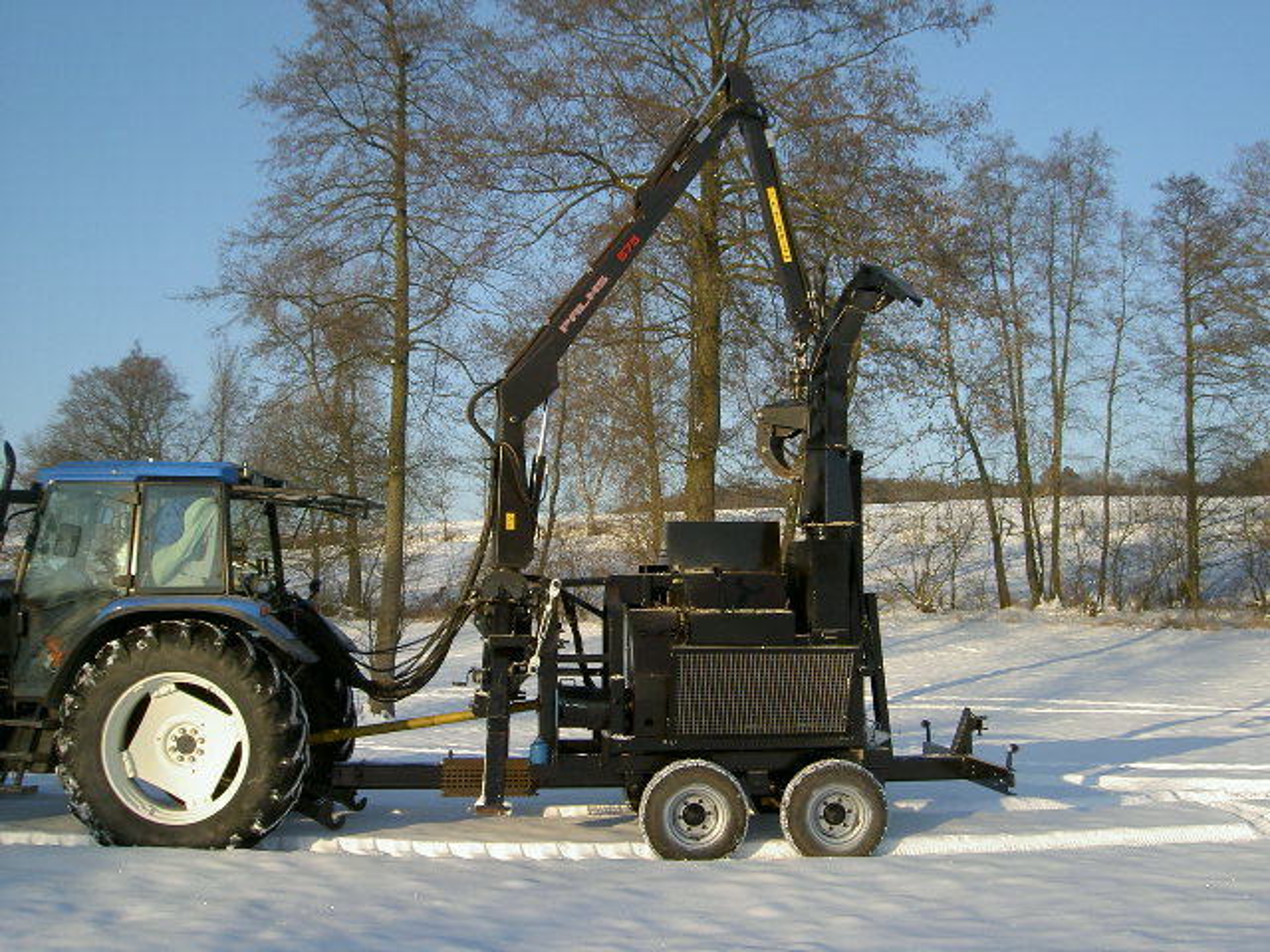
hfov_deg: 47.9
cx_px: 635
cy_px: 476
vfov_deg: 36.8
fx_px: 1431
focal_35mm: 39
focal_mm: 8
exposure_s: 1/345
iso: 100
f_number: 4.7
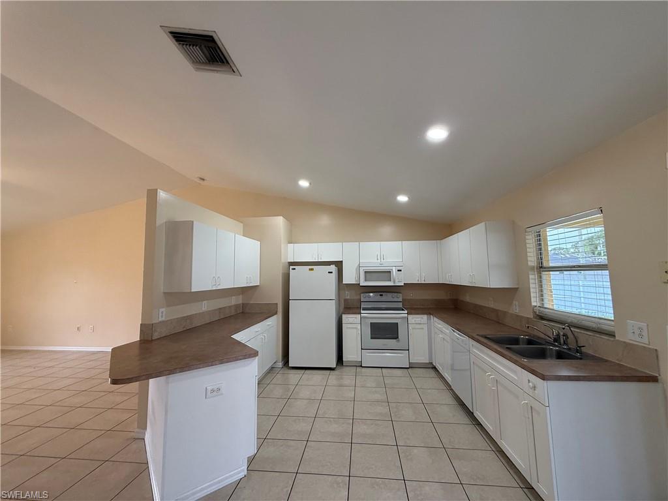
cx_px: 334
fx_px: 270
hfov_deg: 102.1
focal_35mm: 14
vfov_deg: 85.7
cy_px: 250
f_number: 2.2
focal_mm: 2.22
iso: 200
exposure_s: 1/120
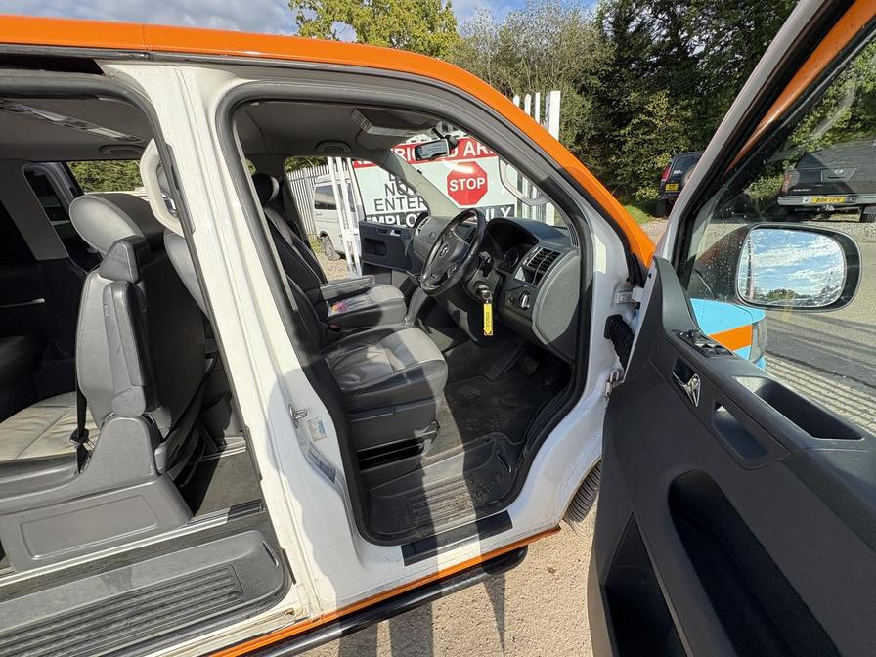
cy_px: 328
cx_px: 438
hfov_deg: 102.1
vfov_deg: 85.7
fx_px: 354
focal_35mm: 14
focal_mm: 2.22
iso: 64
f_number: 2.2
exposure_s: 1/473
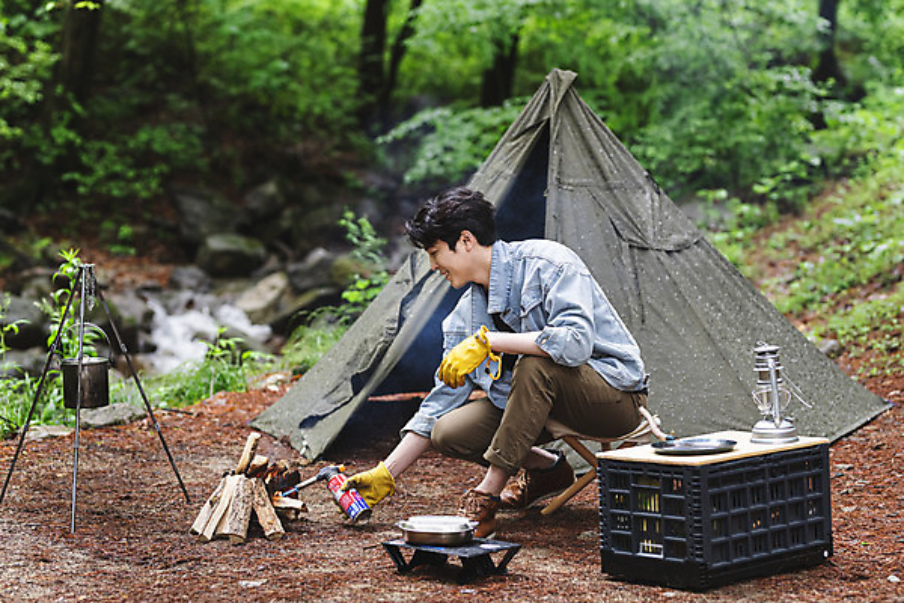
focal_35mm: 85
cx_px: 452
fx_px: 2134
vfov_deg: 16.1
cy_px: 302
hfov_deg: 23.9
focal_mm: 85
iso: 800
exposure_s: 1/125
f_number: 2.5
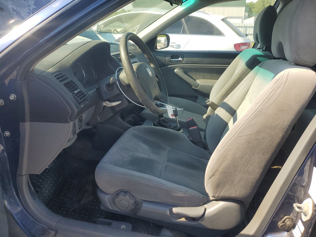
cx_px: 158
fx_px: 237
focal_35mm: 26
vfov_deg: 53.1
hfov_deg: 67.3
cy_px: 118
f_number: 1.5
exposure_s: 1/769
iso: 50
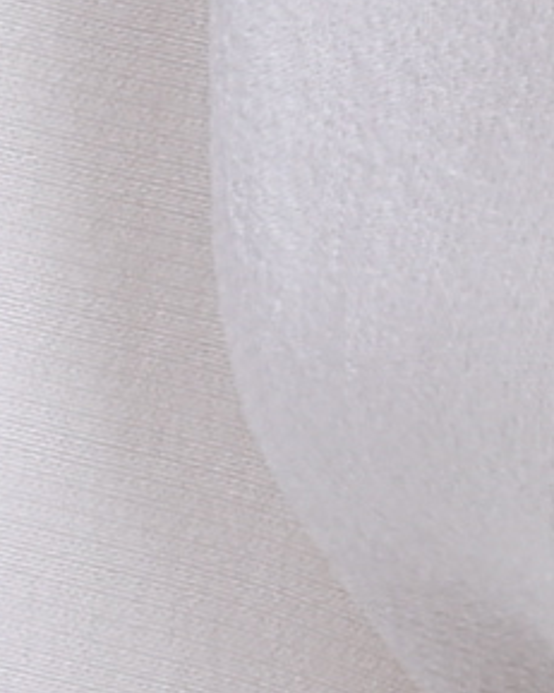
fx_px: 26966
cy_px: 1789
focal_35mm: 1315
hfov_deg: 1.2
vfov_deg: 1.5
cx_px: 827
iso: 200
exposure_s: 1/100
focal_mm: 90
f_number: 18
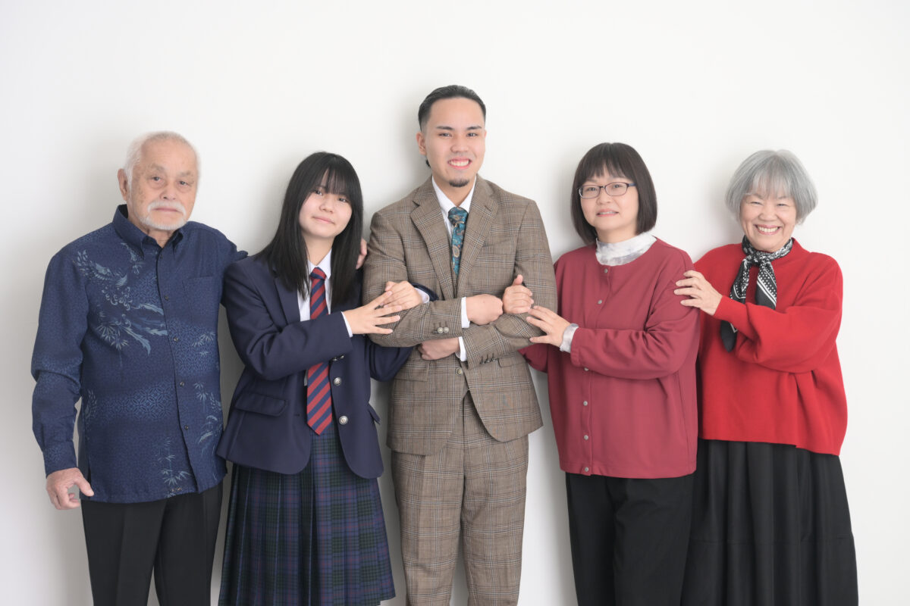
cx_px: 455
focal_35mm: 67
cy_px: 303
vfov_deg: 20.3
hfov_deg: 30.1
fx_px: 1693
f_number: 7.1
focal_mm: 67
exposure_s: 1/160
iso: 500
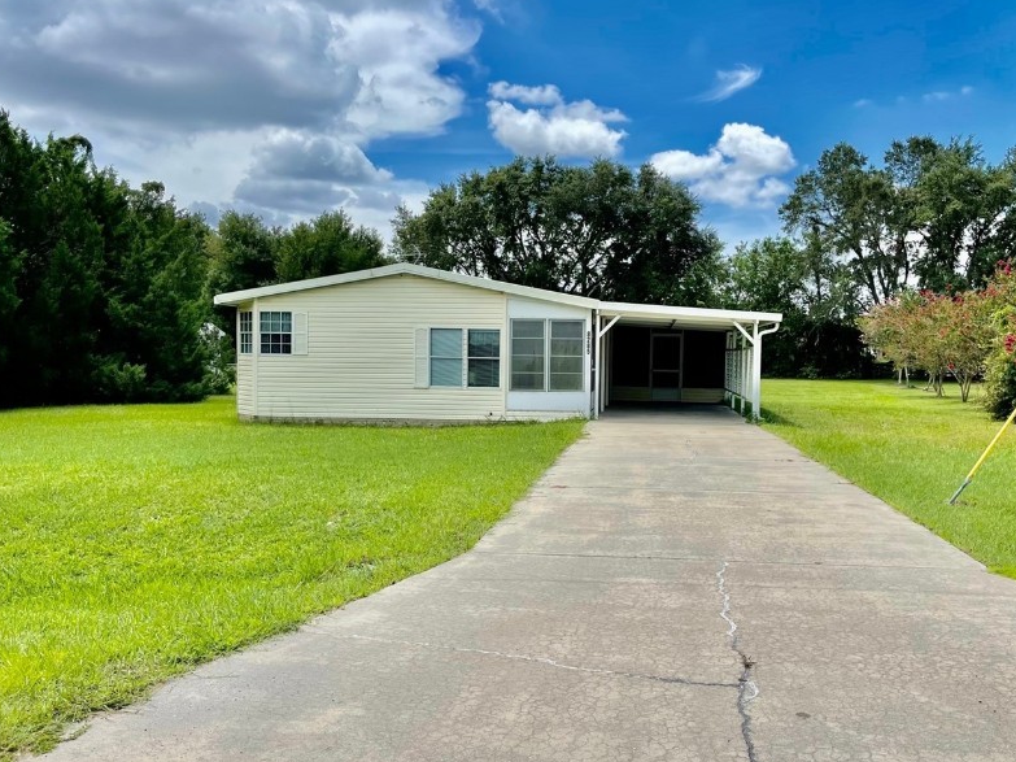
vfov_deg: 41.8
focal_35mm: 34
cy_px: 382
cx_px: 546
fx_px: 998
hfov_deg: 53.9
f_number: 1.6
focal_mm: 5.1
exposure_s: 1/4202
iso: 32
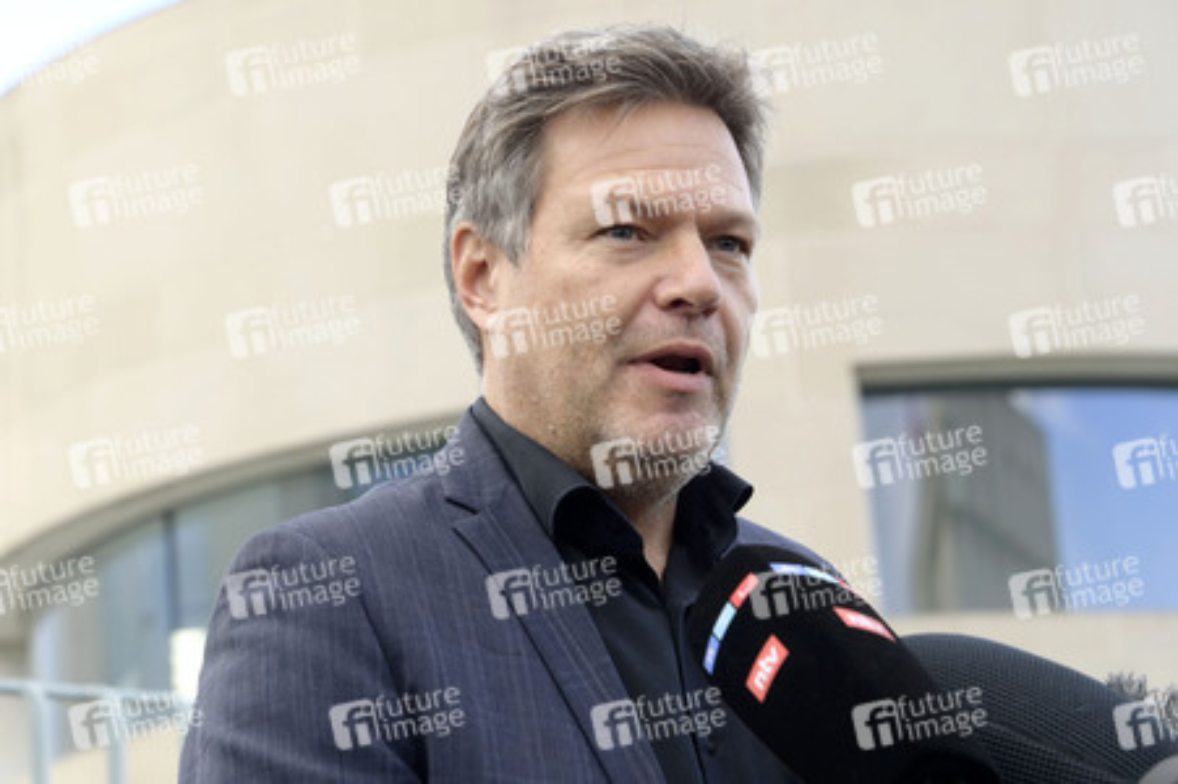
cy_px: 392
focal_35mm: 112
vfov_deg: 12.2
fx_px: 3662
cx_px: 589
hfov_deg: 18.3
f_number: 8
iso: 800
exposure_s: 1/250
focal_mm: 112
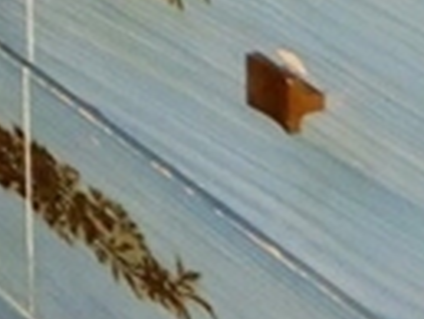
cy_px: -891
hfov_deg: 8.7
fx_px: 2329
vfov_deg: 6.5
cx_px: -809
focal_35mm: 190
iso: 200
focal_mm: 4.3
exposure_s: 1/30
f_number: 2.8
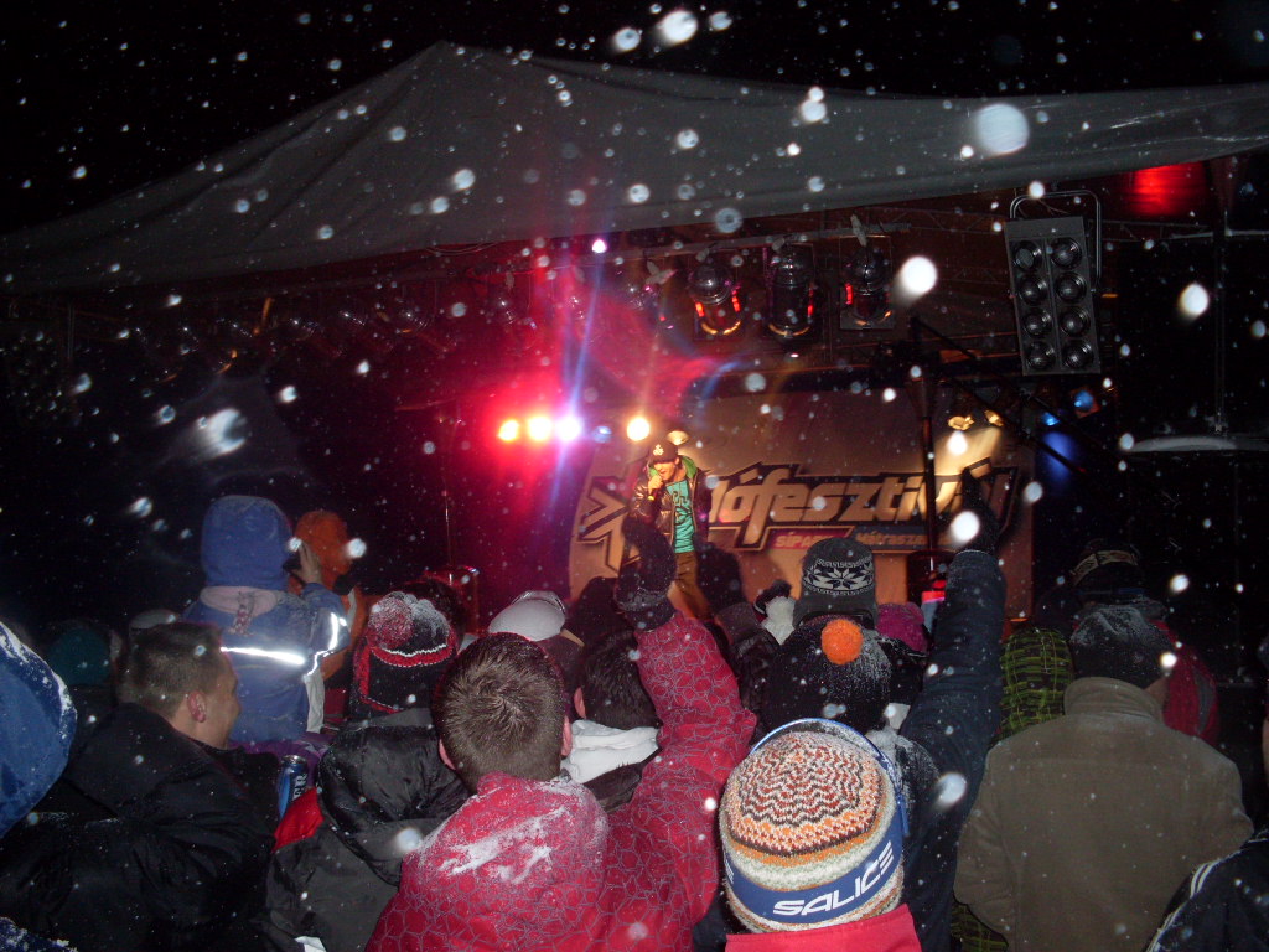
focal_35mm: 38
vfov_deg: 37.7
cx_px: 634
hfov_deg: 49.0
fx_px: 1393
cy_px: 476
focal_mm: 6.3
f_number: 2.8
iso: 120
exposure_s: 1/45
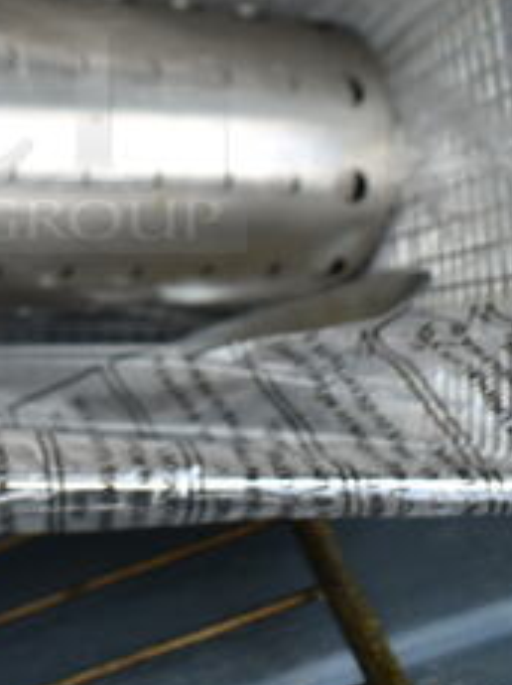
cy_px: 95
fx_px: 1363
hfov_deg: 20.1
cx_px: -83
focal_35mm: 69
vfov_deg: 27.4
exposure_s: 1/60
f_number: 4
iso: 100
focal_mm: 18
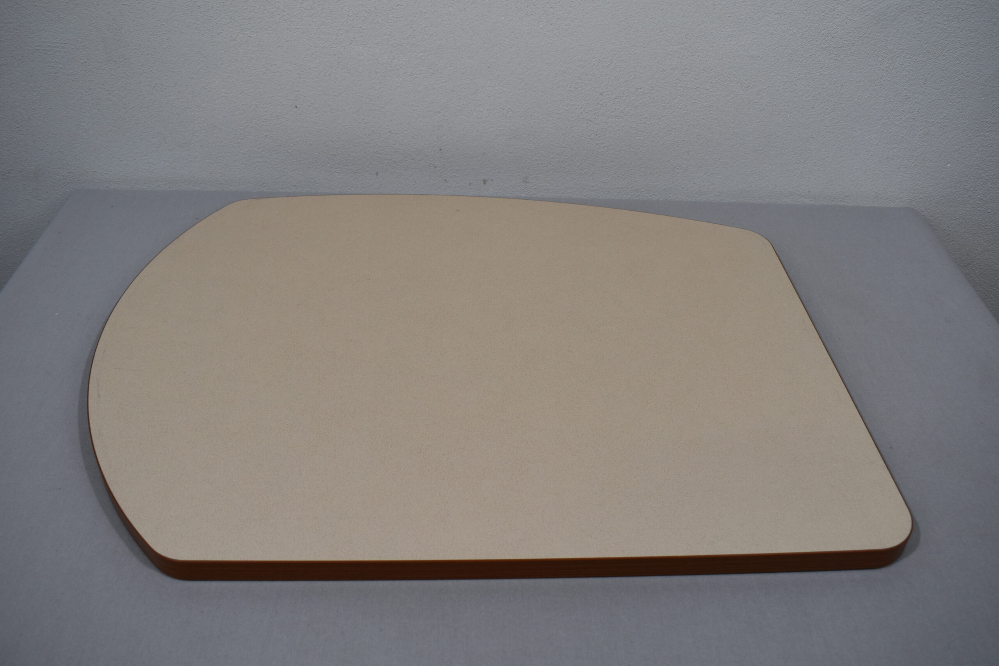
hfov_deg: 57.2
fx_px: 916
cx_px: 500
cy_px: 333
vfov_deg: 40.0
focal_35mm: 33
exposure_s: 1/125
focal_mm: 22
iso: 250
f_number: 5.6
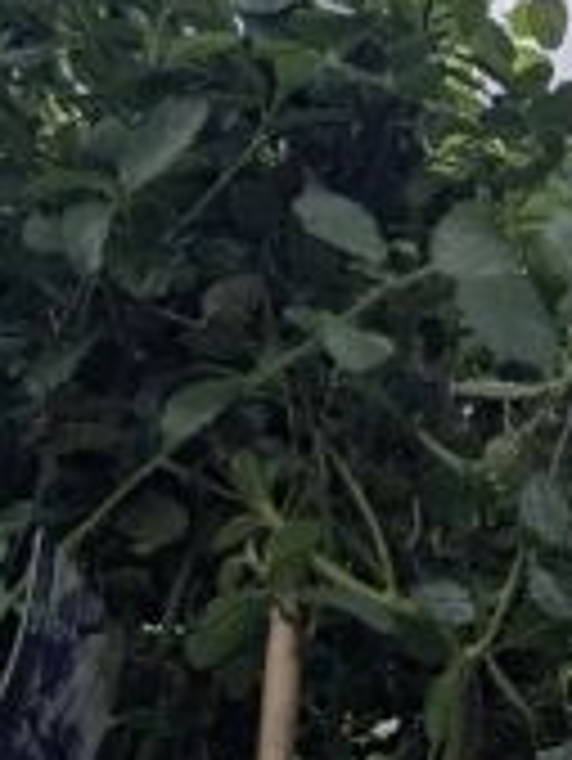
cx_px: 500
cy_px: 214
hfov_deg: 17.2
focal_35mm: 85
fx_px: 1870
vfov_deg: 22.8
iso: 20
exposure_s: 1/3175
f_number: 1.68
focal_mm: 6.9
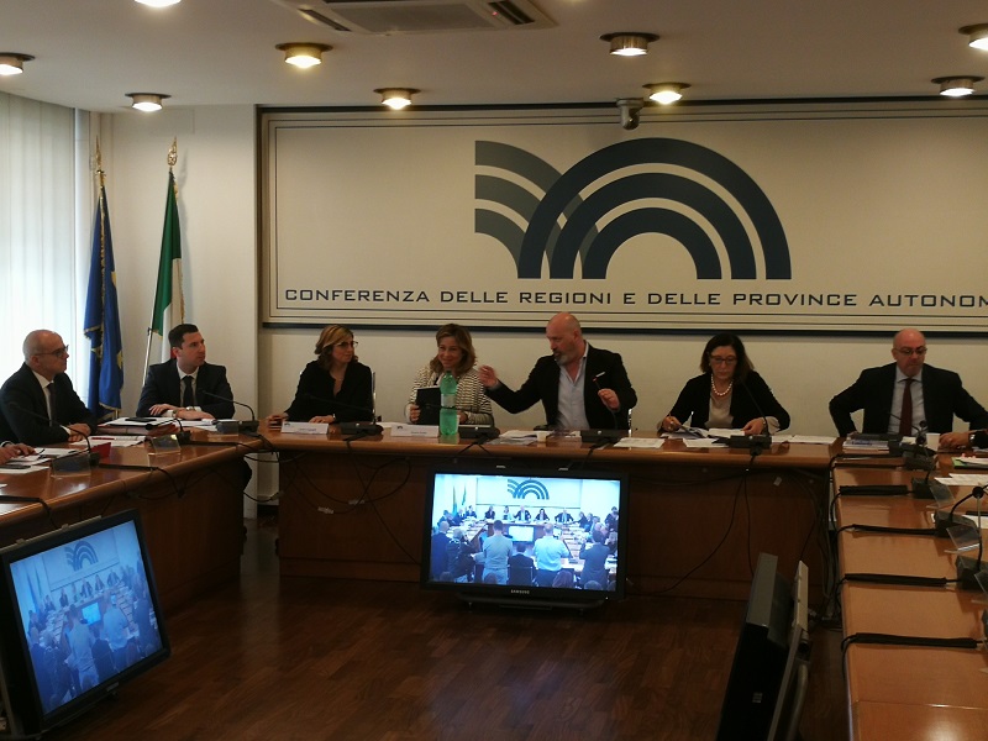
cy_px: 370
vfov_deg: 30.9
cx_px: 494
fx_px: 1341
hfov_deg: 40.4
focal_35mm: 47
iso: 200
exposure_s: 1/33.3
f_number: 2.2
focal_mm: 3.95
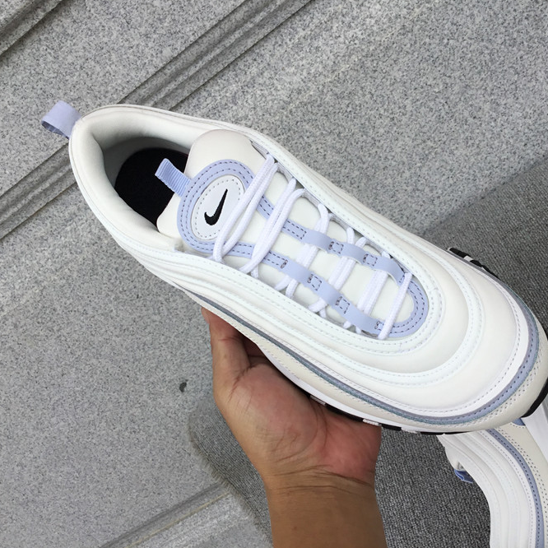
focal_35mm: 37
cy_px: 272
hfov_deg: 44.9
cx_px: 299
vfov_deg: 44.9
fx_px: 663
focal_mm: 3.3
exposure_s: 1/280
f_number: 2.4
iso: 25
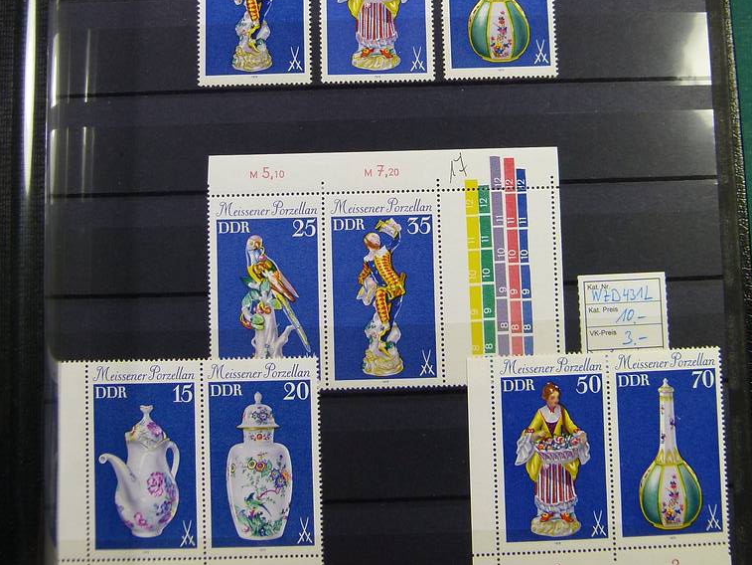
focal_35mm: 46
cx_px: 378
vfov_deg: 31.0
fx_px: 999
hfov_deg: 41.2
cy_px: 138
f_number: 3
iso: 100
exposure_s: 1/80
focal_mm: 6.2
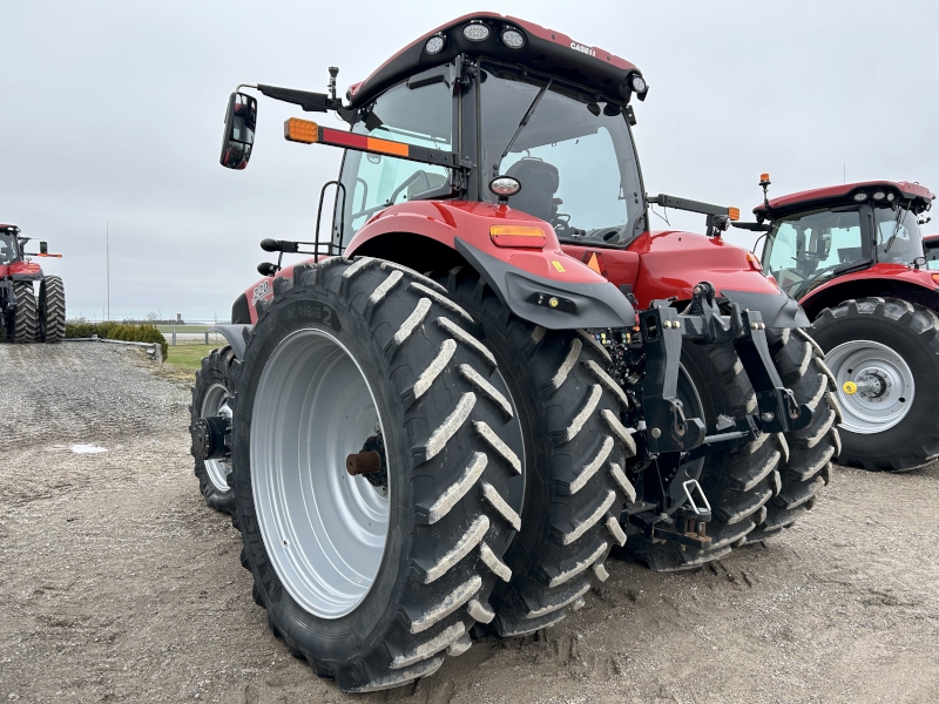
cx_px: 470
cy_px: 352
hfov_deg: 67.3
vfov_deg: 53.1
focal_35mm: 26
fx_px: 705
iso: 50
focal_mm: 5.7
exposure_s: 1/1280
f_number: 1.5
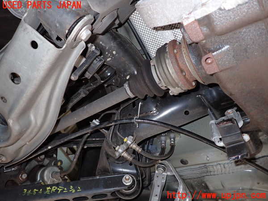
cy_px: 100
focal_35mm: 25
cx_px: 134
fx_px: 194
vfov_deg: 54.9
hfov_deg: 69.4
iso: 400
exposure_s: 1/30
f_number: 5.6
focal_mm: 4.5
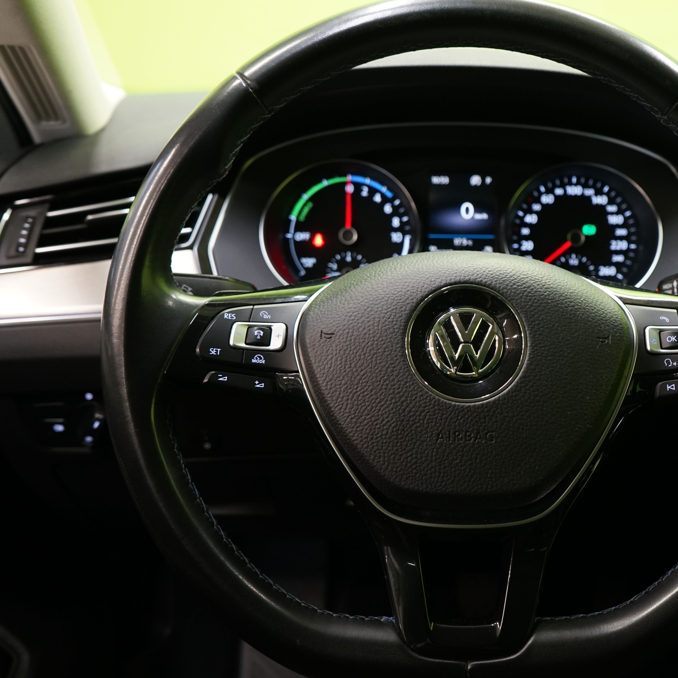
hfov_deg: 38.6
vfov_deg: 39.2
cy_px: 344
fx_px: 953
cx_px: 468
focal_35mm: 43
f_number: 5.6
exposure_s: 1/15
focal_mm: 33
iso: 1600
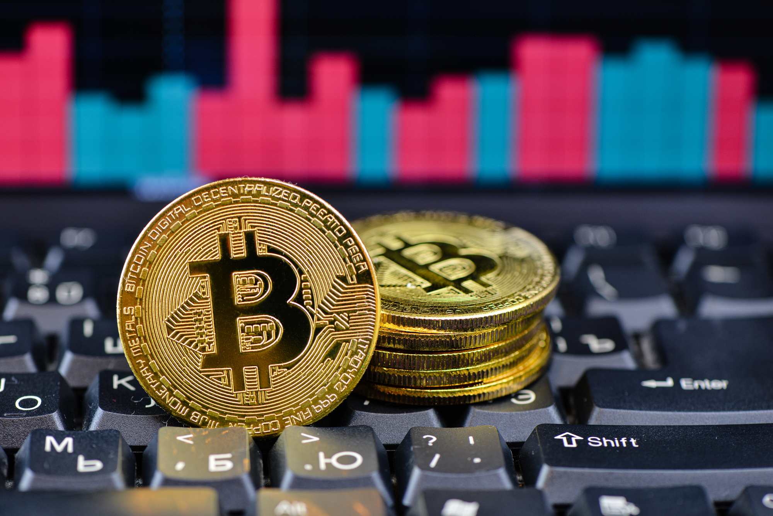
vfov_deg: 13.1
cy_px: 258
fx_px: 2255
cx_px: 386
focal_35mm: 105
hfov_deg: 19.4
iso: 200
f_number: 6.3
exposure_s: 1/15
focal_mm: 105
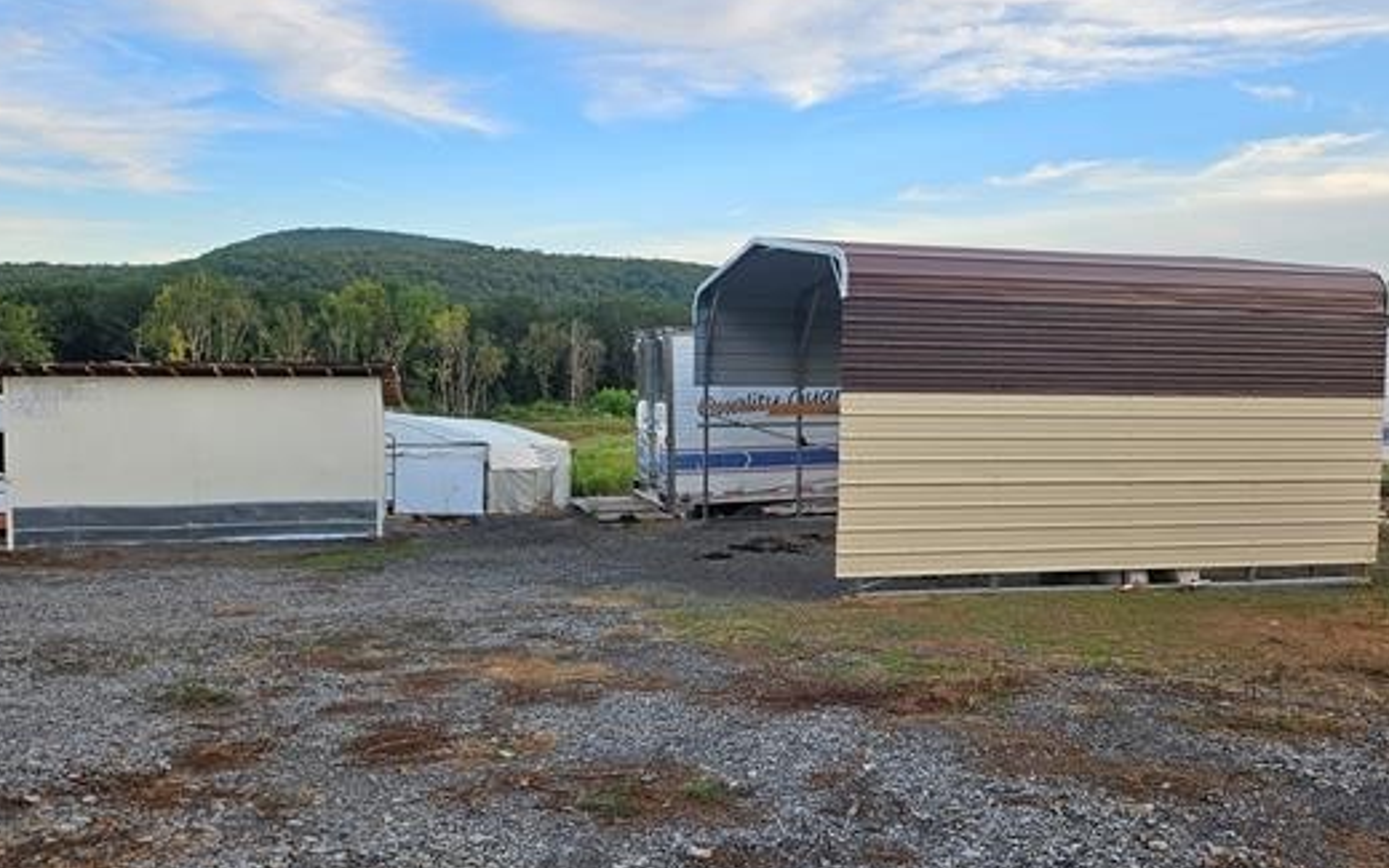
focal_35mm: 30
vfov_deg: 41.8
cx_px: 727
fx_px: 1136
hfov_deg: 62.9
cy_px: 433
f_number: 1.8
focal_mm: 5.4
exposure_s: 1/375
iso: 50
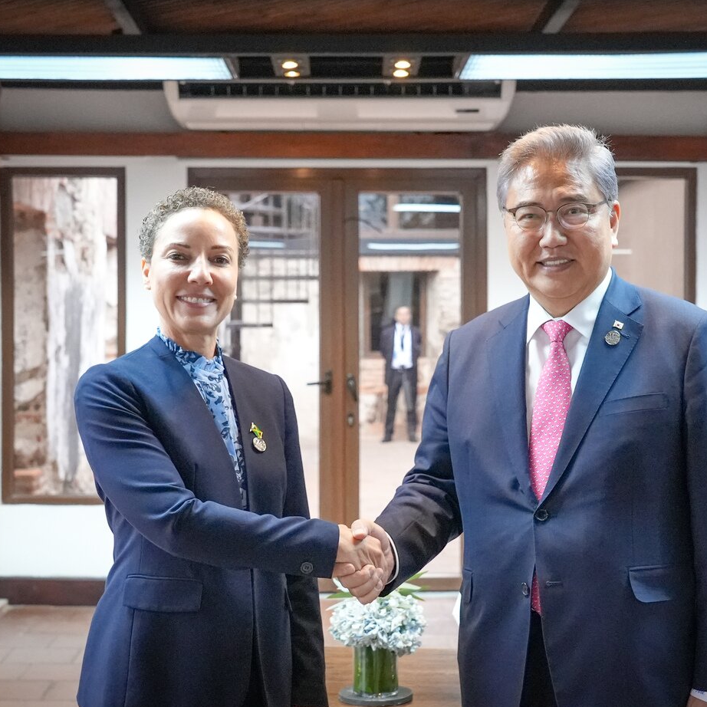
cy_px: 352
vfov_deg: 27.7
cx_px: 383
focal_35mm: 62
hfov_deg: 27.7
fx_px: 1433
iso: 12800
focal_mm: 48
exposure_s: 1/250
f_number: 5.6
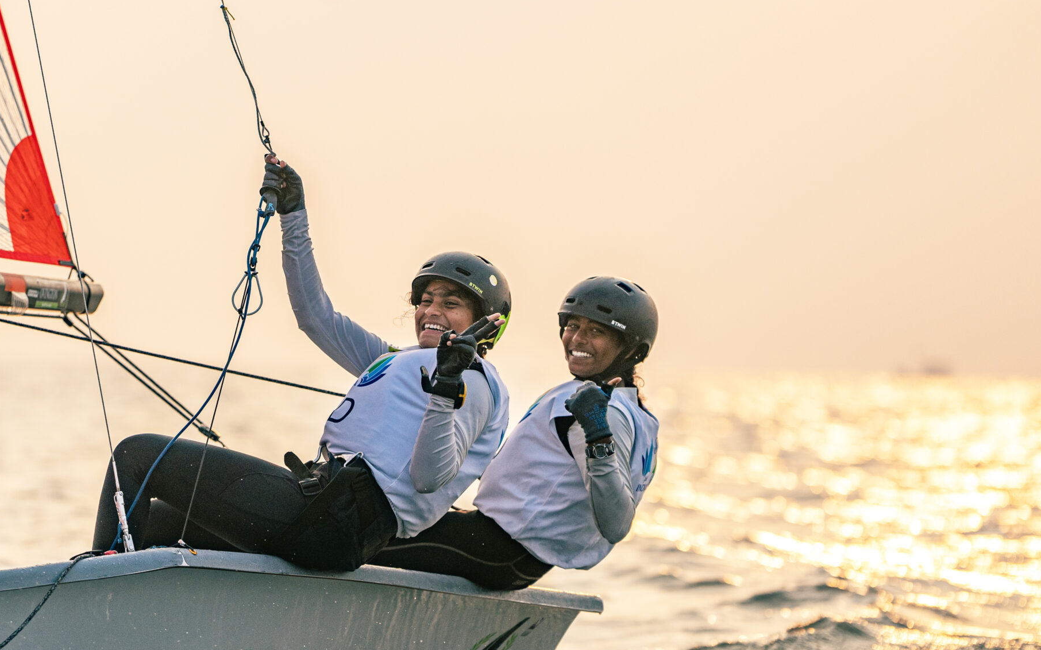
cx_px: 373
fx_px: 6127
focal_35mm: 216
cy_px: 354
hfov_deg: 9.7
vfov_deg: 6.1
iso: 400
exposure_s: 1/6400
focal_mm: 150
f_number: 2.8
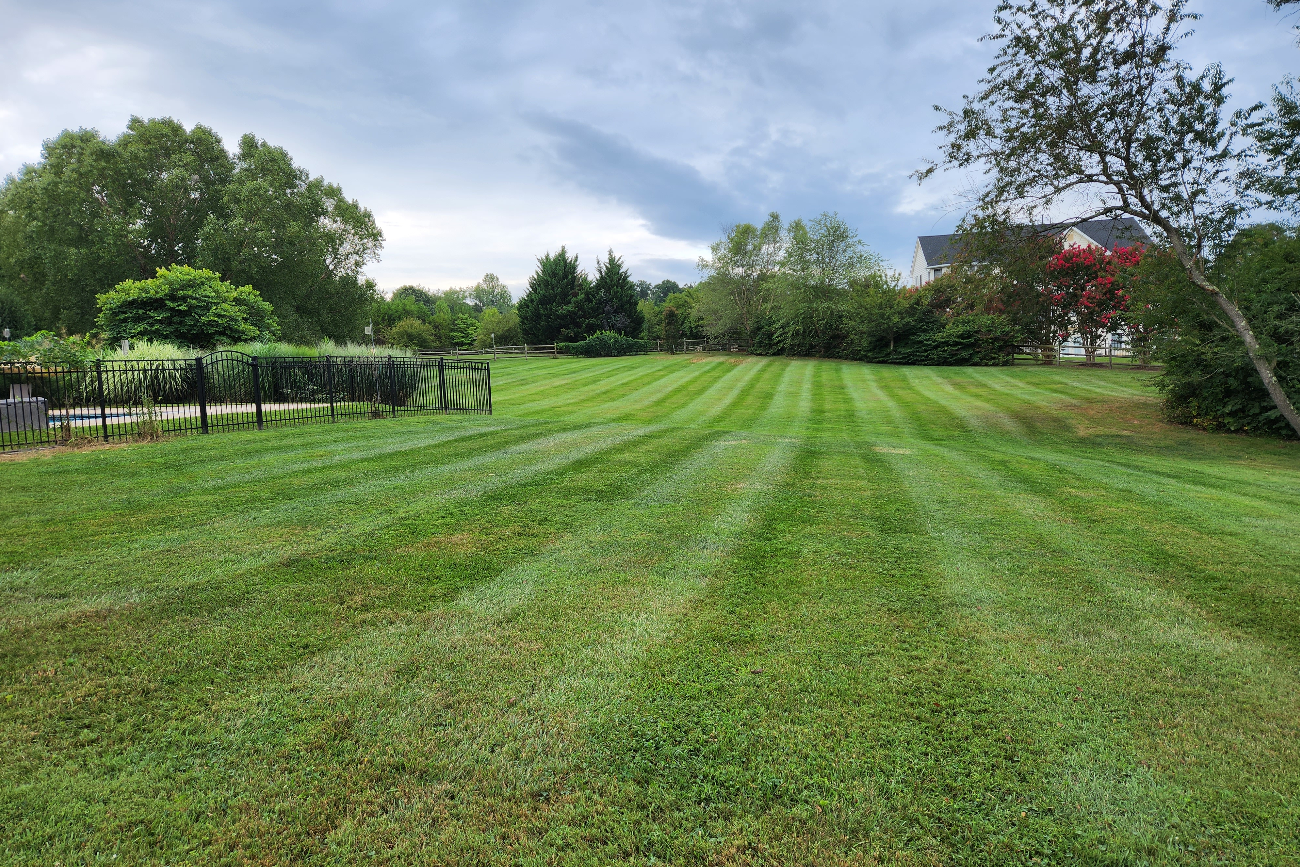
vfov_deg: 53.1
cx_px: 650
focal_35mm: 24
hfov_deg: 73.7
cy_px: 403
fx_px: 867
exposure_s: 1/259
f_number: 1.8
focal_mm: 5.4
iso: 20
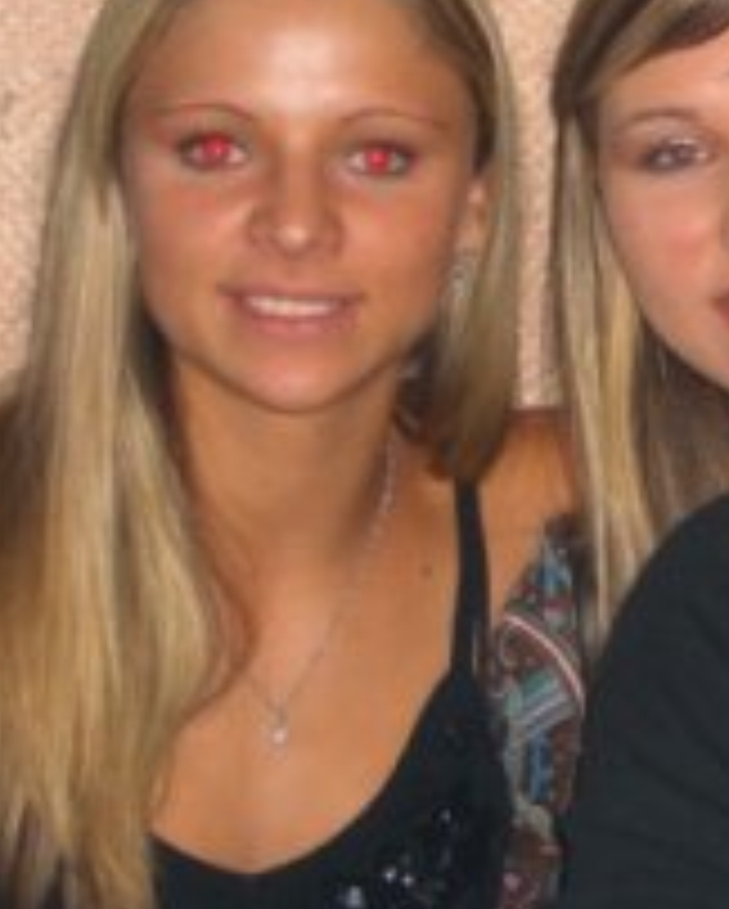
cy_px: 374
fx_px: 4443
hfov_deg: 9.3
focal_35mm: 165
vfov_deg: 11.7
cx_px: 774
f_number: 3.6
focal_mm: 11.8
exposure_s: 1/60
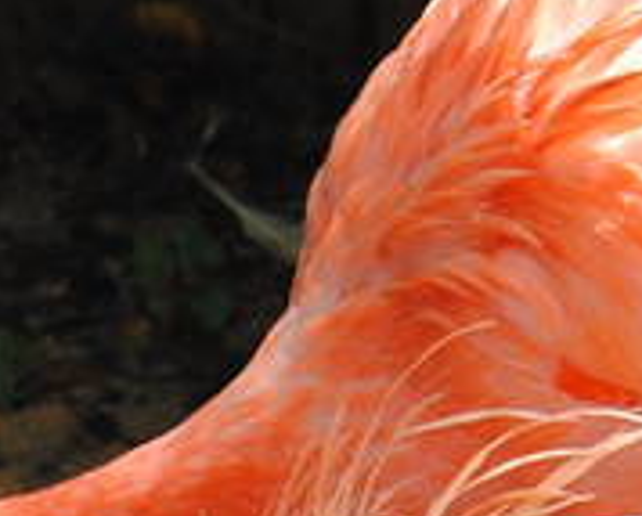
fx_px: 16843
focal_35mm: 885
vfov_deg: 1.8
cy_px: 1027
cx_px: 47
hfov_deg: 2.2
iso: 100
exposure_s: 1/200
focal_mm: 70
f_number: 4.5
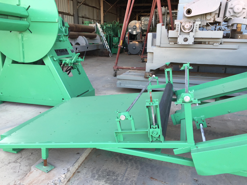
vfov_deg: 48.2
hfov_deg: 61.7
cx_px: 124
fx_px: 207
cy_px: 92
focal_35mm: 29
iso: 40
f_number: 2.2
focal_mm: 4.15
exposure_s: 1/60
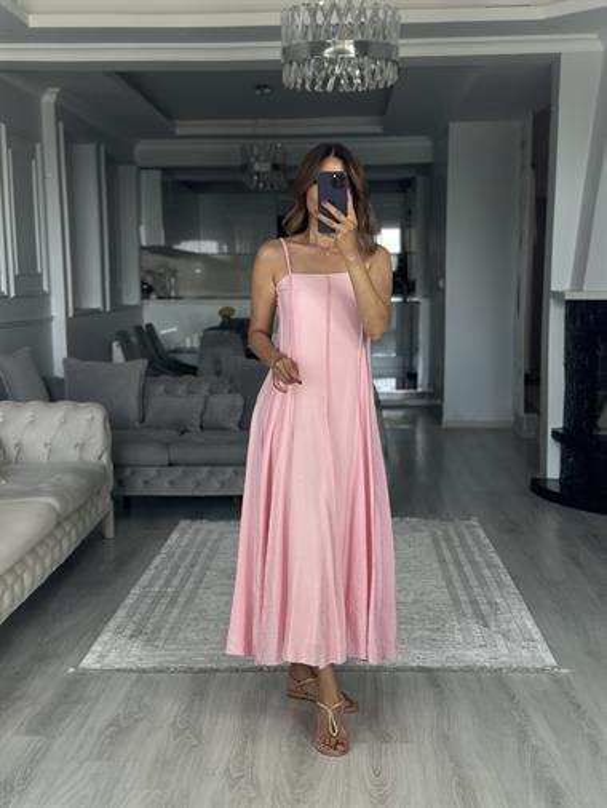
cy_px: 404
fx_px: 1121
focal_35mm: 48
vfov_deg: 39.6
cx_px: 304
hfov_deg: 30.3
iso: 100
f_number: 1.78
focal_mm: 6.86
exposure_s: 1/158
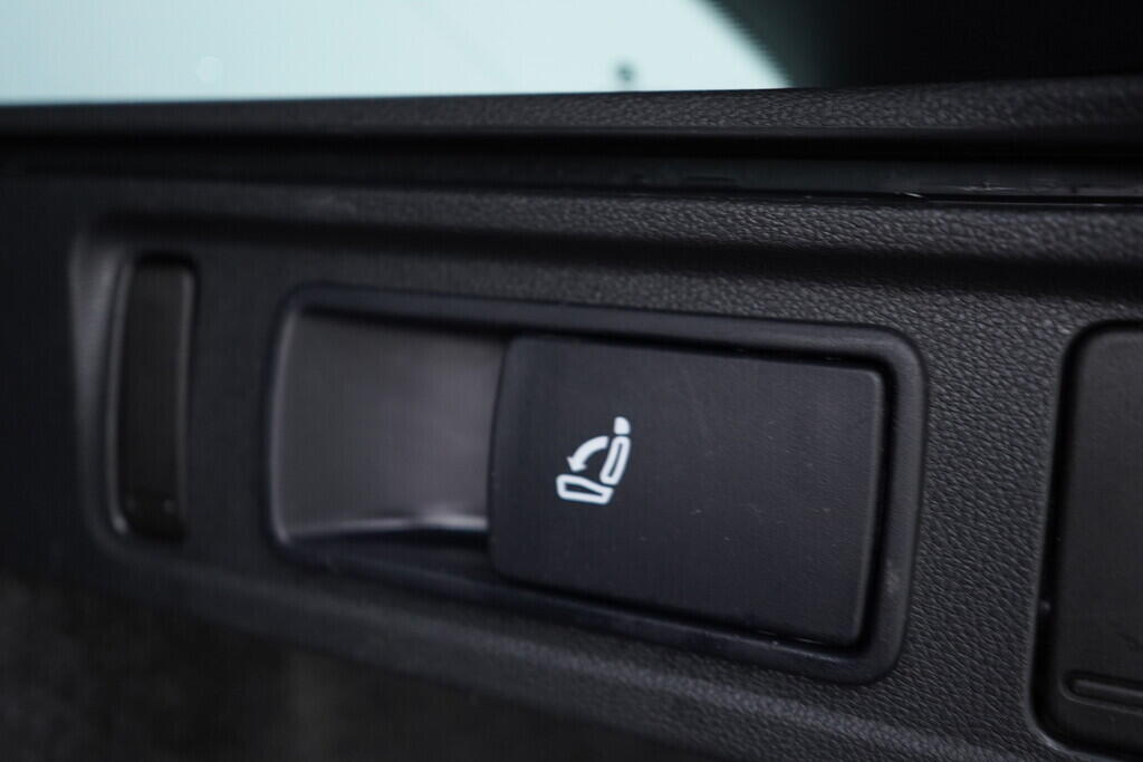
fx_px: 1143
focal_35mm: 36
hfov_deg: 53.1
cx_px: 572
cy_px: 381
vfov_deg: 36.9
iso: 640
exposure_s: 1/40
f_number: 2.8
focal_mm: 24
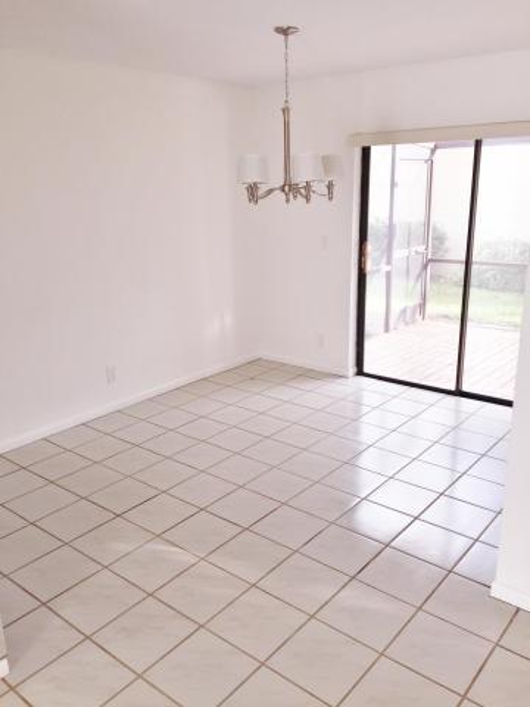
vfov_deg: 61.7
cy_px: 354
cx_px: 265
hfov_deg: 48.2
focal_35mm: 29
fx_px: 592
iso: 32
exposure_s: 1/30
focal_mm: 4.15
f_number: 2.2
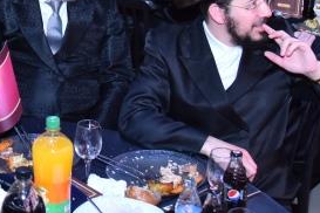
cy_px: -78
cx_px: 22
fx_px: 800
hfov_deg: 22.0
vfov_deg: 14.4
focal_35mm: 90
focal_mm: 24
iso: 2000
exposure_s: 1/250
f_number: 4
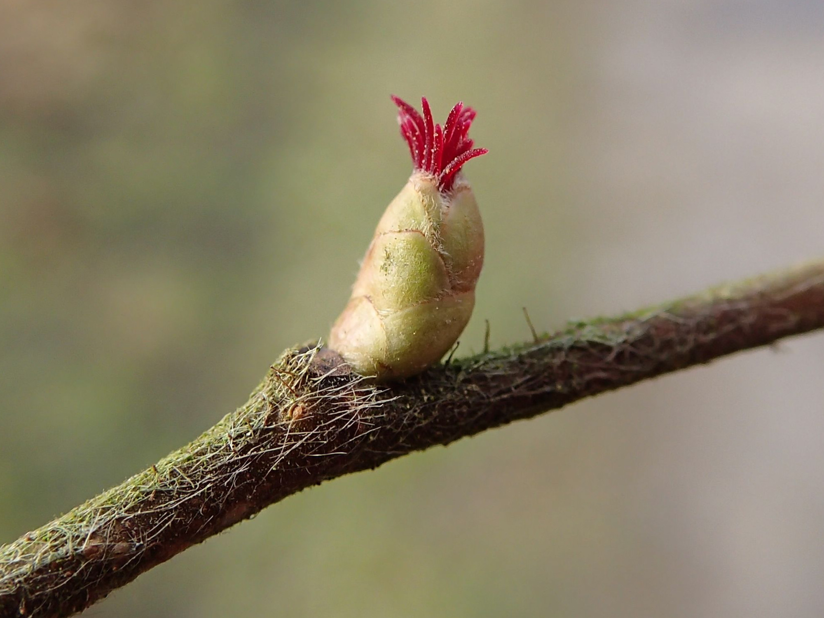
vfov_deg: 46.8
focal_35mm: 30
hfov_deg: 60.0
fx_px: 714
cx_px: 412
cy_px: 309
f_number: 3.2
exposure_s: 1/160
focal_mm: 5.5
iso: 100
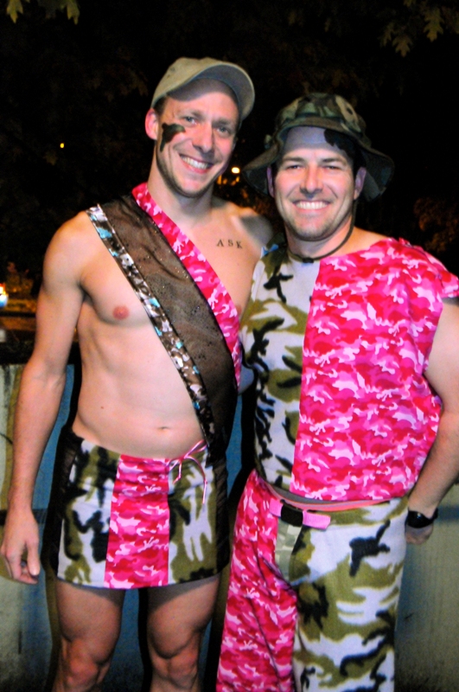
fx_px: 834
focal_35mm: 44
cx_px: 230
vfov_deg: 45.0
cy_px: 346
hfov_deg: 30.8
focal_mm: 29
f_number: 5
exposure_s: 1/25
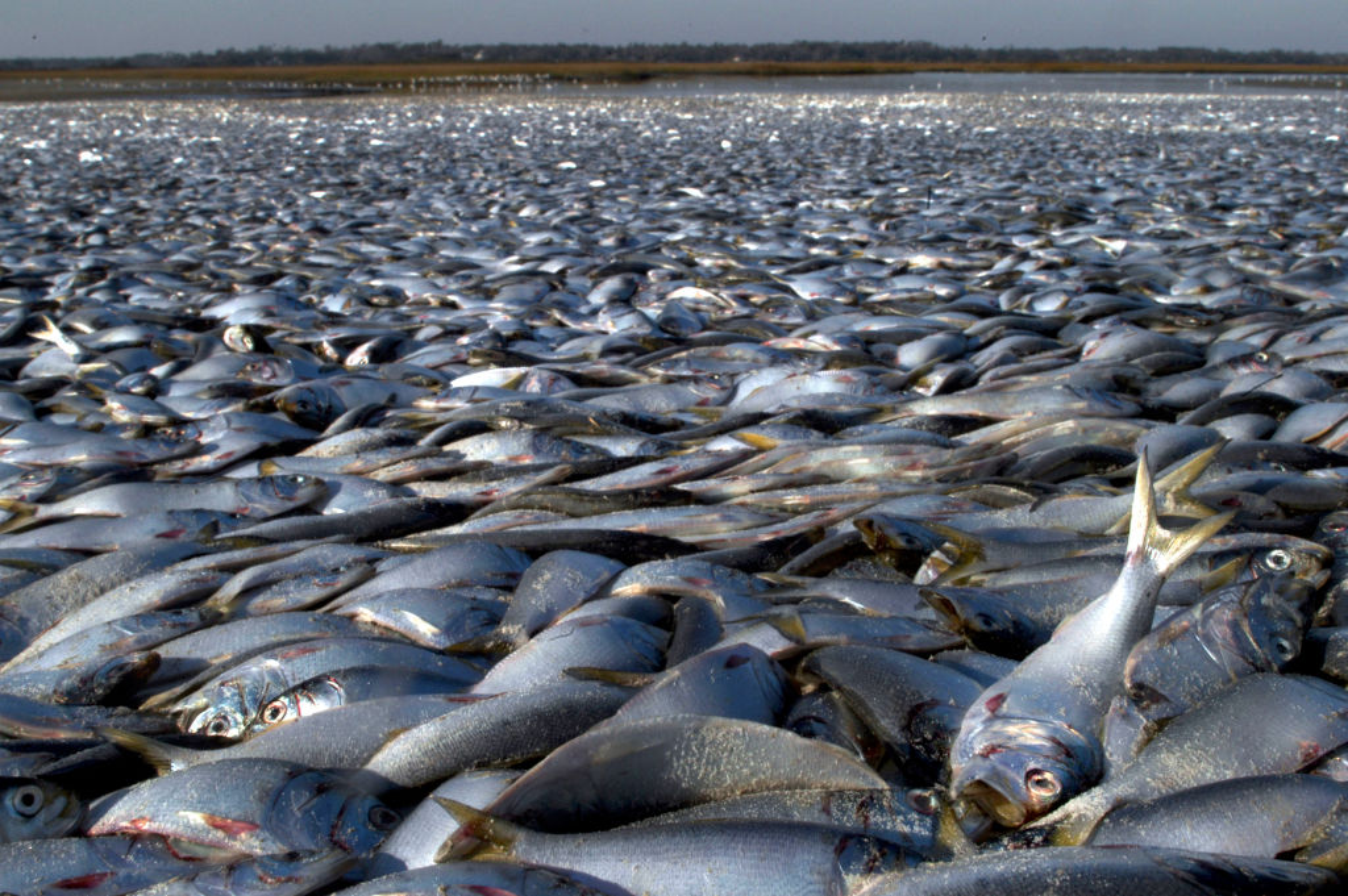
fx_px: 1347
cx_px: 674
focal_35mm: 36
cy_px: 448
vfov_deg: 36.8
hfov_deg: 53.2
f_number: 22
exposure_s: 1/100
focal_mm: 24
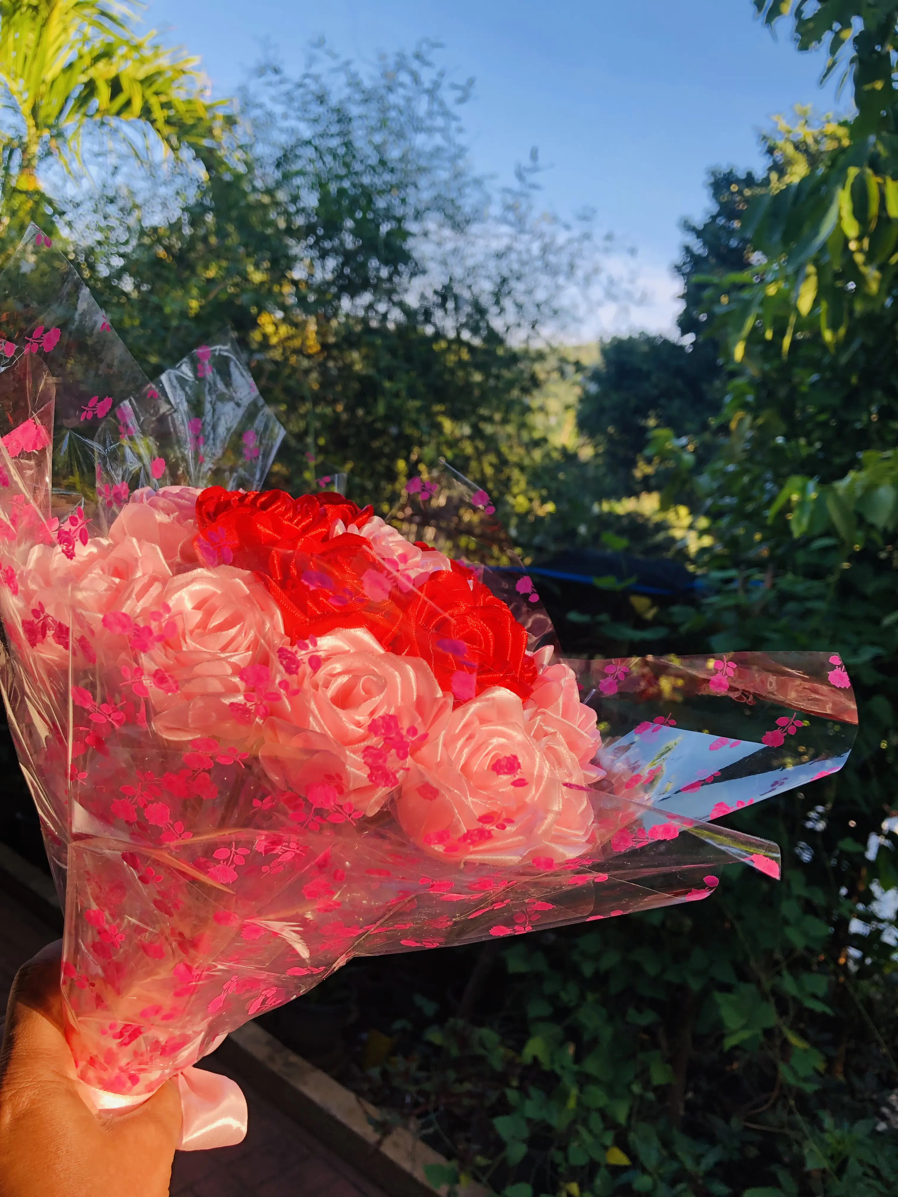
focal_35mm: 28
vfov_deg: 63.4
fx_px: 968
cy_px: 598
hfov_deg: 49.7
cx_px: 449
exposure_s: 1/184
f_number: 1.8
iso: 20
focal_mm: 4
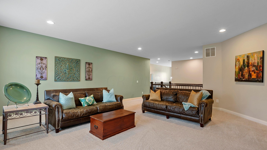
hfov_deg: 95.9
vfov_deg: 63.8
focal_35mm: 17
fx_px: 120
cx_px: 133
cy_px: 81
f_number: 9
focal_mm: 16
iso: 640
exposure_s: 1
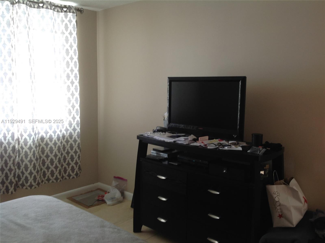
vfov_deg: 40.6
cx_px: 162
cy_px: 122
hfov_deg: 52.7
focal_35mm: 35
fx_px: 328
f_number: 2.4
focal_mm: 4.28
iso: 50
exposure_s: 1/20
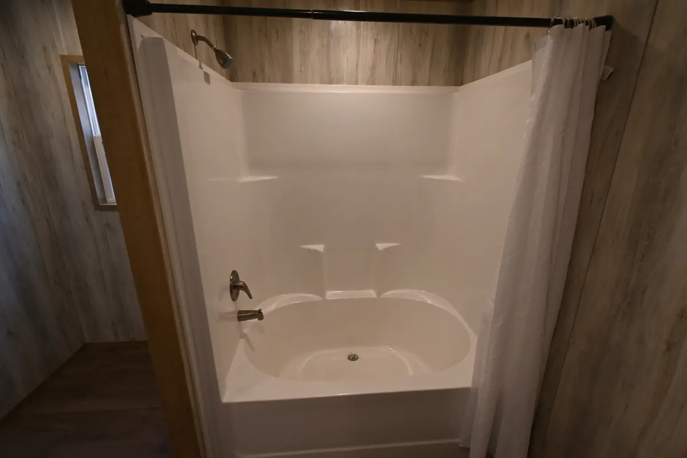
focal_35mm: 15
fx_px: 286
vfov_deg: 77.3
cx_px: 344
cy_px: 229
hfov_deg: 100.4
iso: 100
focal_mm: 10
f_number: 4.5
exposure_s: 1/25
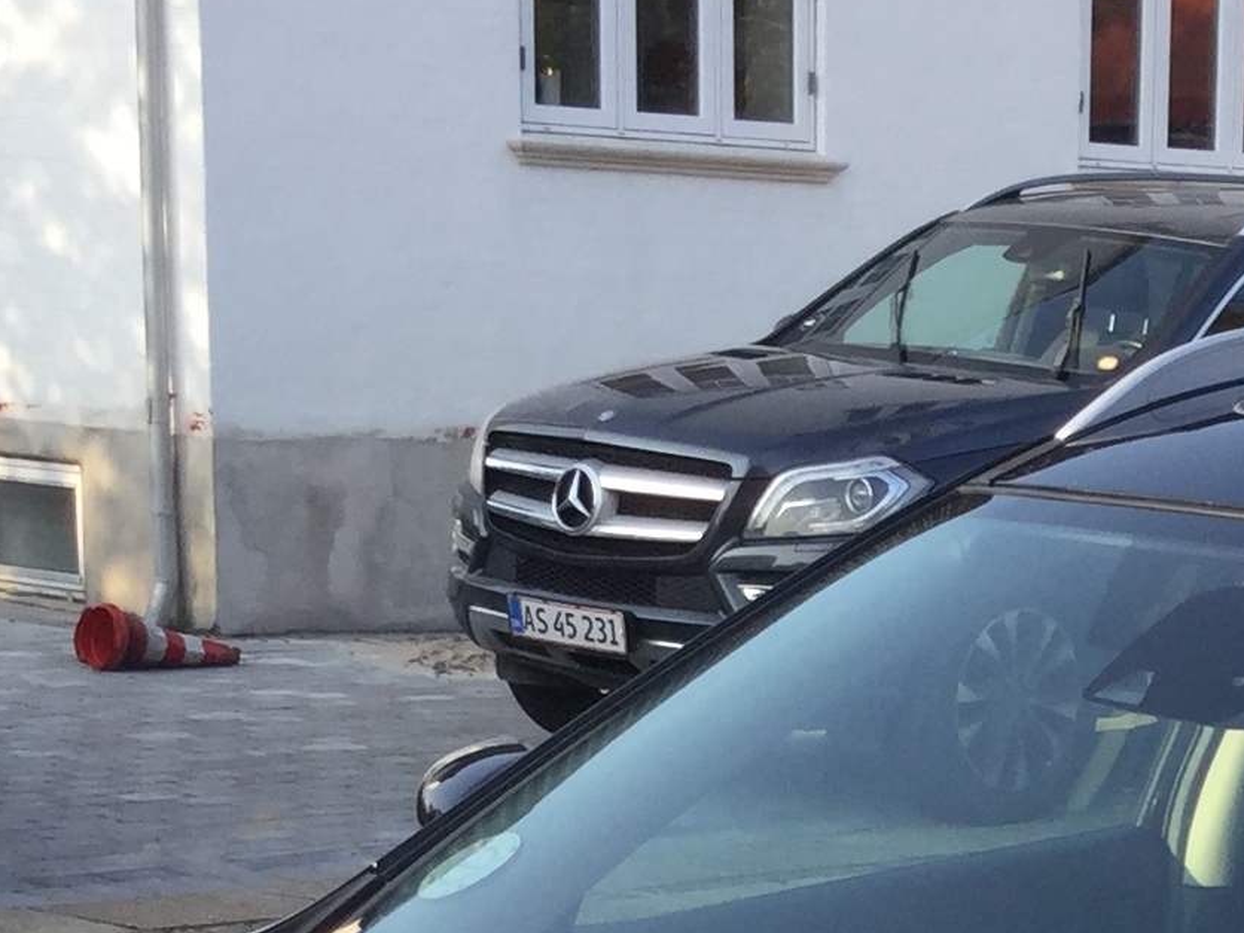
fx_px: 4348
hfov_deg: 15.7
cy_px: 1519
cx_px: 1494
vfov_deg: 11.6
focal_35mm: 121
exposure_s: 1/301
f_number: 2.4
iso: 25
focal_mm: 3.3
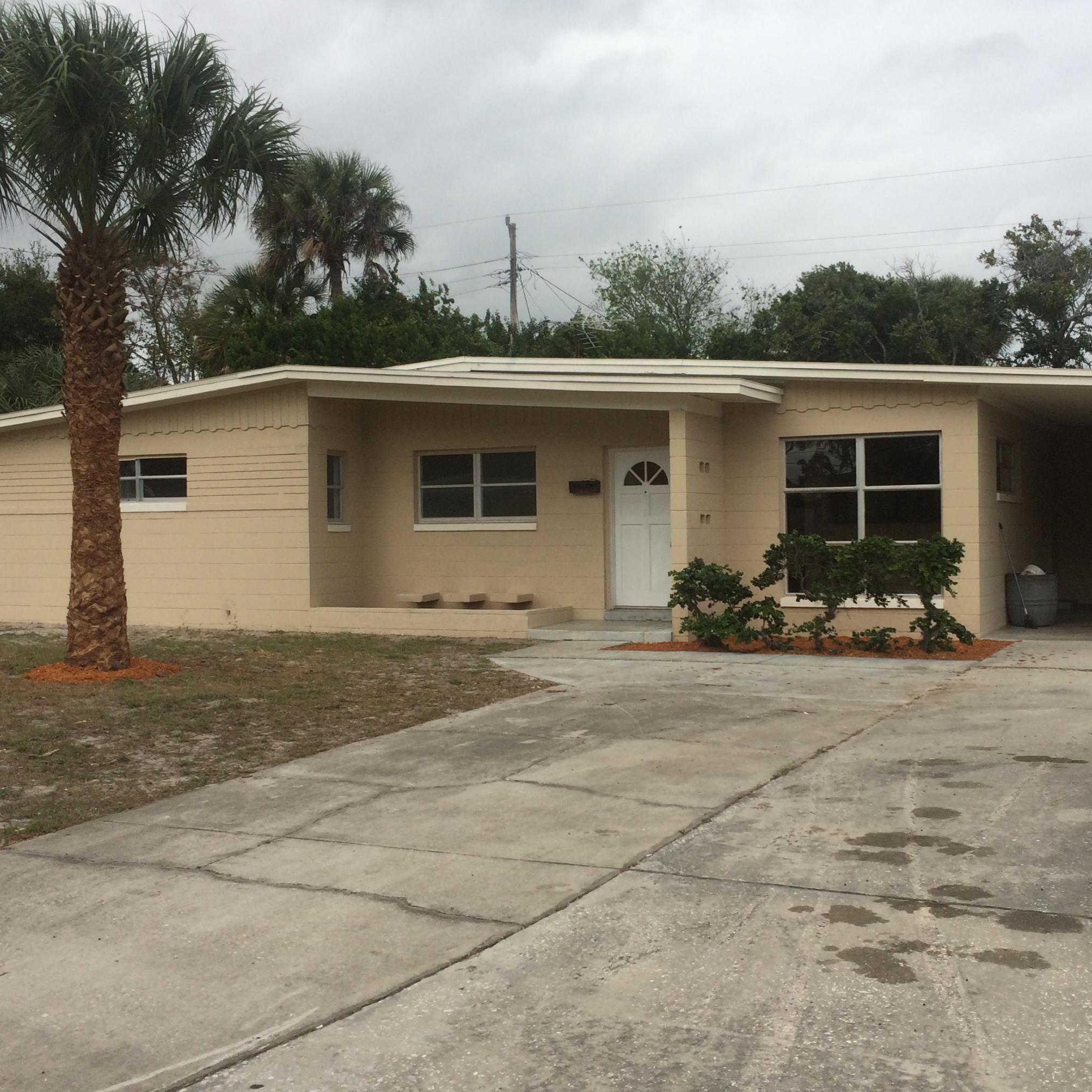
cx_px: 623
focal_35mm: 38
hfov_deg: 43.7
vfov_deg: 43.9
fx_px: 1356
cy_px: 534
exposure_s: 1/2740
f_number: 2.2
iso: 32
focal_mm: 4.15
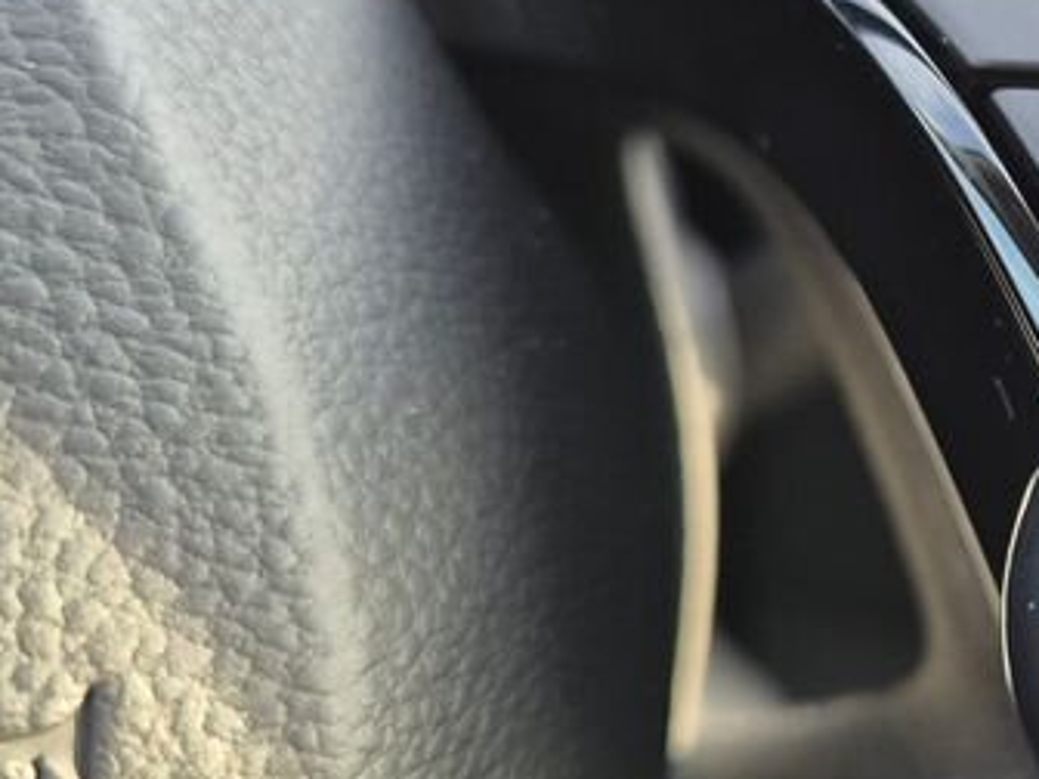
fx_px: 2101
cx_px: 1079
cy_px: 257
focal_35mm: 70
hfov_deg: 26.1
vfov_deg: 20.9
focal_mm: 5.4
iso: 160
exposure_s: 1/180
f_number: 1.8
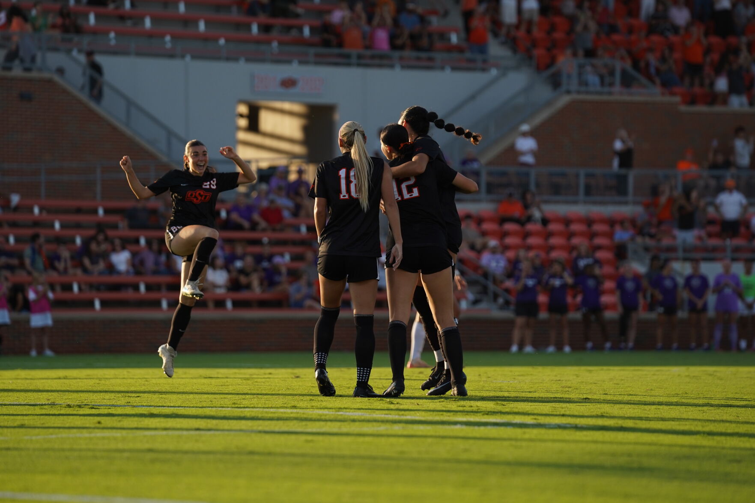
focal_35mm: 200
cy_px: 252
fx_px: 4194
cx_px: 378
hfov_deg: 10.3
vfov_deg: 6.9
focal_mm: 200
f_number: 3.5
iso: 640
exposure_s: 1/3200
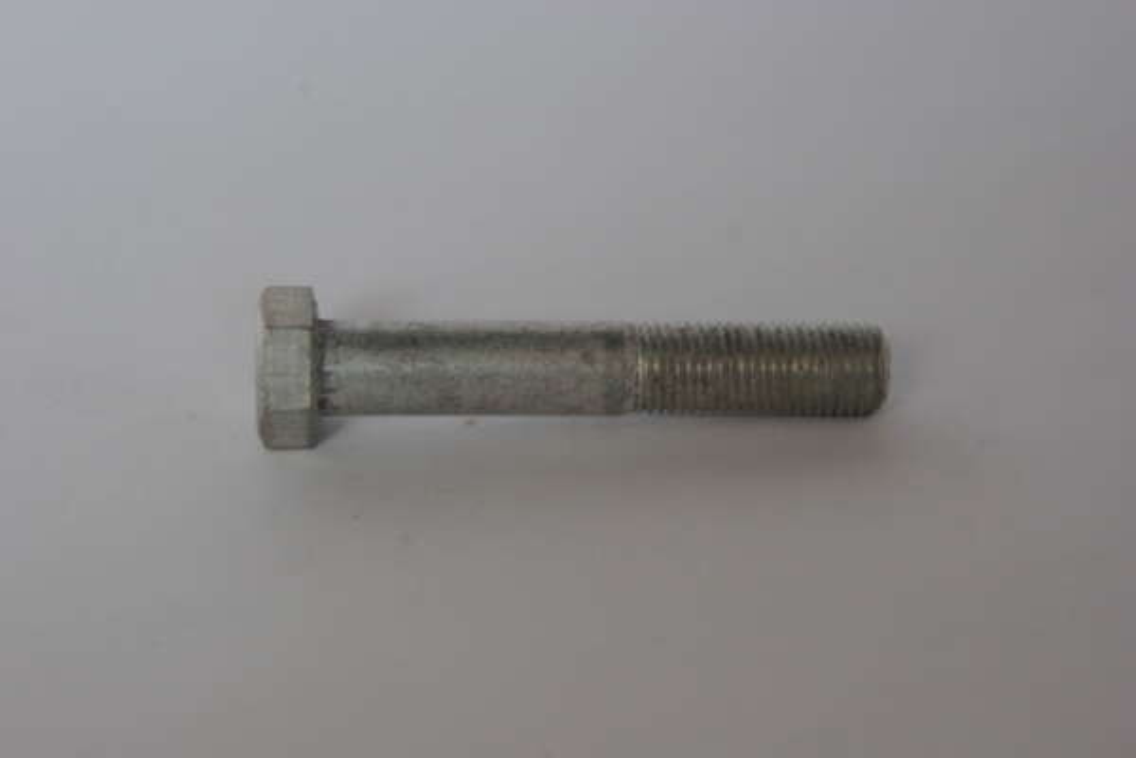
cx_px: 568
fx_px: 3786
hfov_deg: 17.1
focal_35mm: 120
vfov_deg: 11.4
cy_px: 379
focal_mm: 80
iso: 800
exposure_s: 1/125
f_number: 8
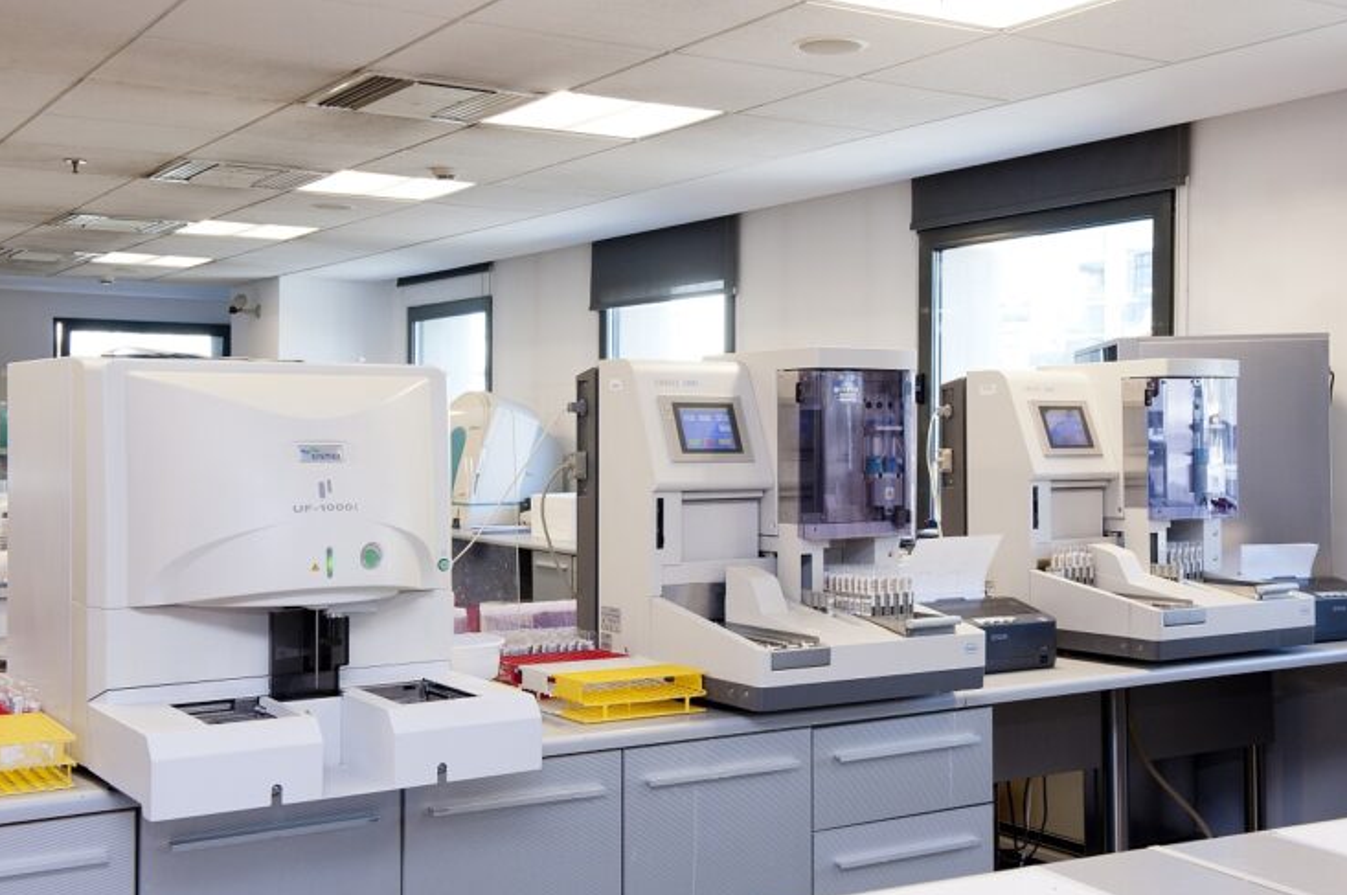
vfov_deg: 31.1
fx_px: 1607
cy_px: 457
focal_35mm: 43
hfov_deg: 45.5
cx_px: 673
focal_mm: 42
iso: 800
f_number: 9
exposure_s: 1/30
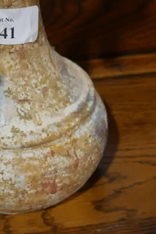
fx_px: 604
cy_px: 3
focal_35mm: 93
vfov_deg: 21.2
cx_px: 15
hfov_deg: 14.6
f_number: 5
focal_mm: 21
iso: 500
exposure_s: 1/60
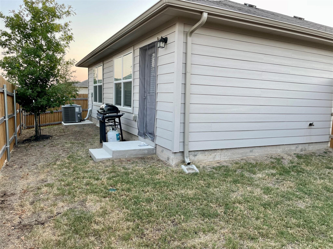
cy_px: 124
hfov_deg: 67.3
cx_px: 166
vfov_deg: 53.1
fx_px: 250
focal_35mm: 26
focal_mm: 4.2
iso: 64
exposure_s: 1/121
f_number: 1.6
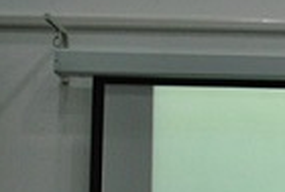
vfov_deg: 5.6
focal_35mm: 239
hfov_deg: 8.0
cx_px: 647
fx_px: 1898
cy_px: 396
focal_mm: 35
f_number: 5
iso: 320
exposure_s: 1/60
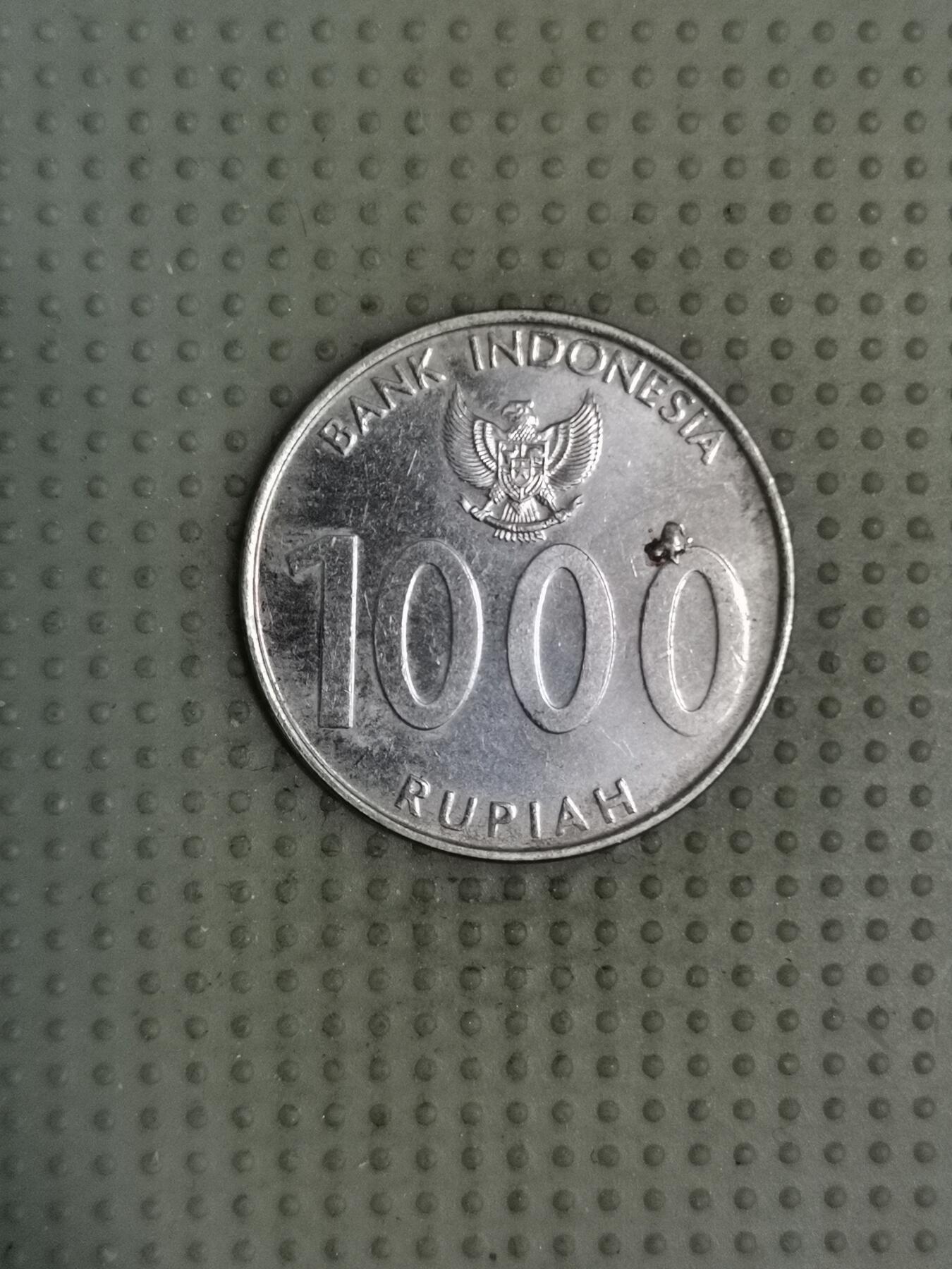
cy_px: 634
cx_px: 476
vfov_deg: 36.8
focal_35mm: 52
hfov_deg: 28.0
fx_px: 1907
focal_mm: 4.75
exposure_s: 1/36
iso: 250
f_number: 1.8
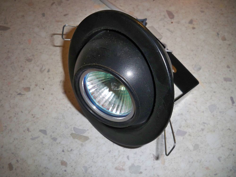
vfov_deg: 40.7
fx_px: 239
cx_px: 118
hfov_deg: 52.6
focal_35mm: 35
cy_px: 88
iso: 200
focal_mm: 6.3
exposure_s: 1/60
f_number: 3.1
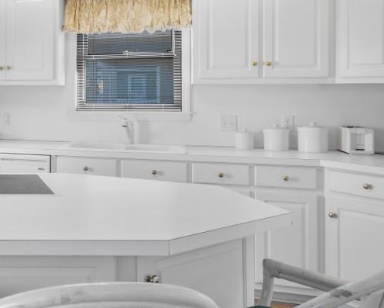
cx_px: -43
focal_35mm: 46
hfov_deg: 34.6
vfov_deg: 32.3
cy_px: 90
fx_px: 523
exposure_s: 1/10
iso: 100
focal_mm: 10
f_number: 4.5
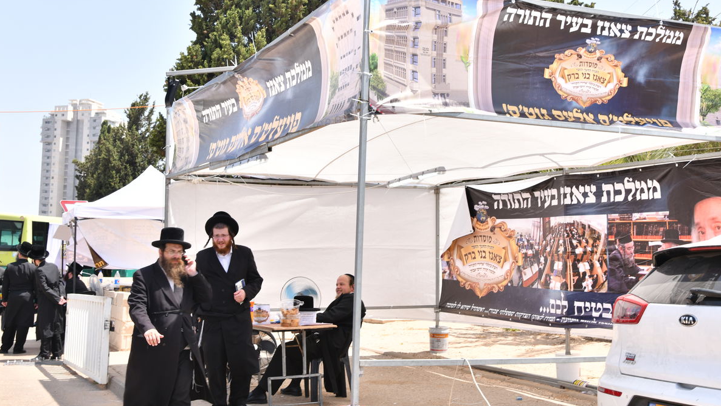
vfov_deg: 25.4
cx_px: 333
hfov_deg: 43.7
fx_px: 899
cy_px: 177
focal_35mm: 47
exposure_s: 1/250
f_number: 7.1
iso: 160
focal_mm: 38
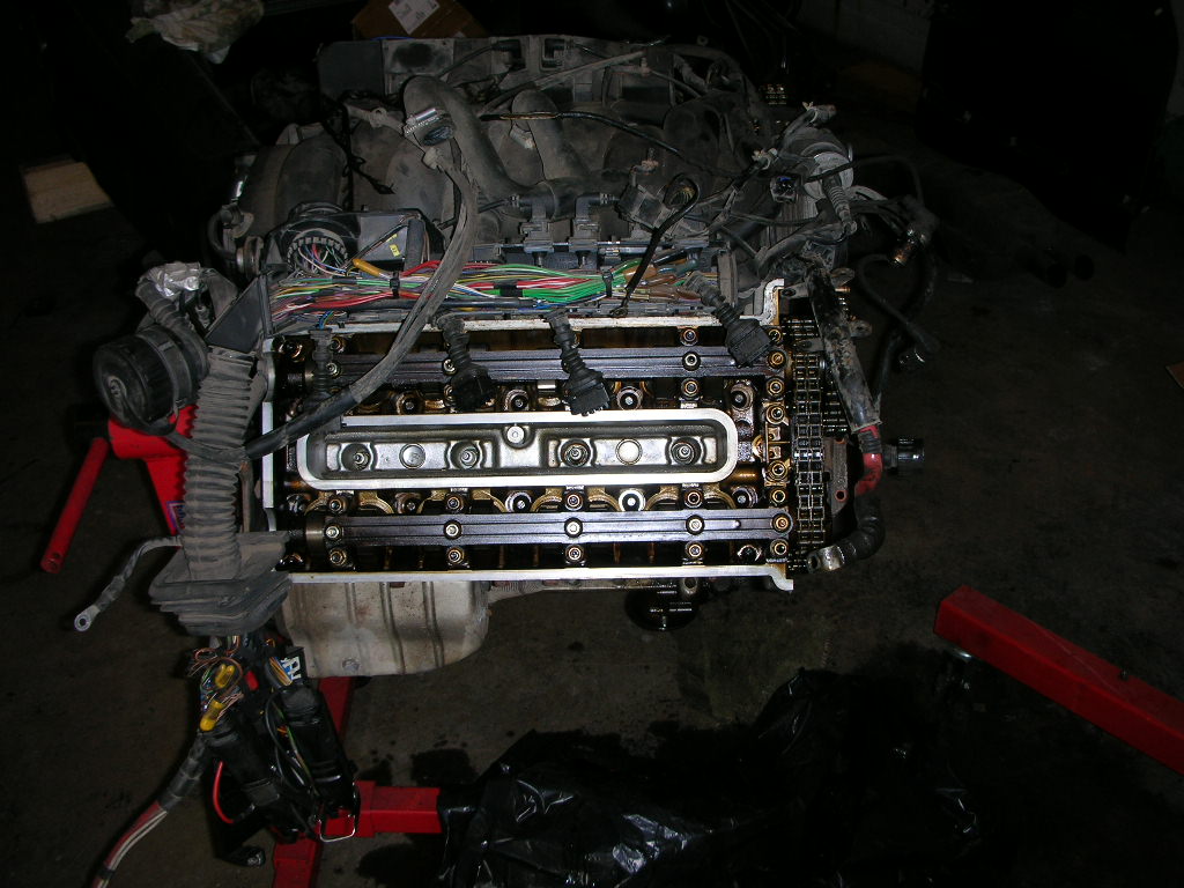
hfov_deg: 52.6
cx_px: 592
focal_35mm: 35
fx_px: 1197
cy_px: 444
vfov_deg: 40.7
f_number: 3
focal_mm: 5.8
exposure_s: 1/60.1
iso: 50
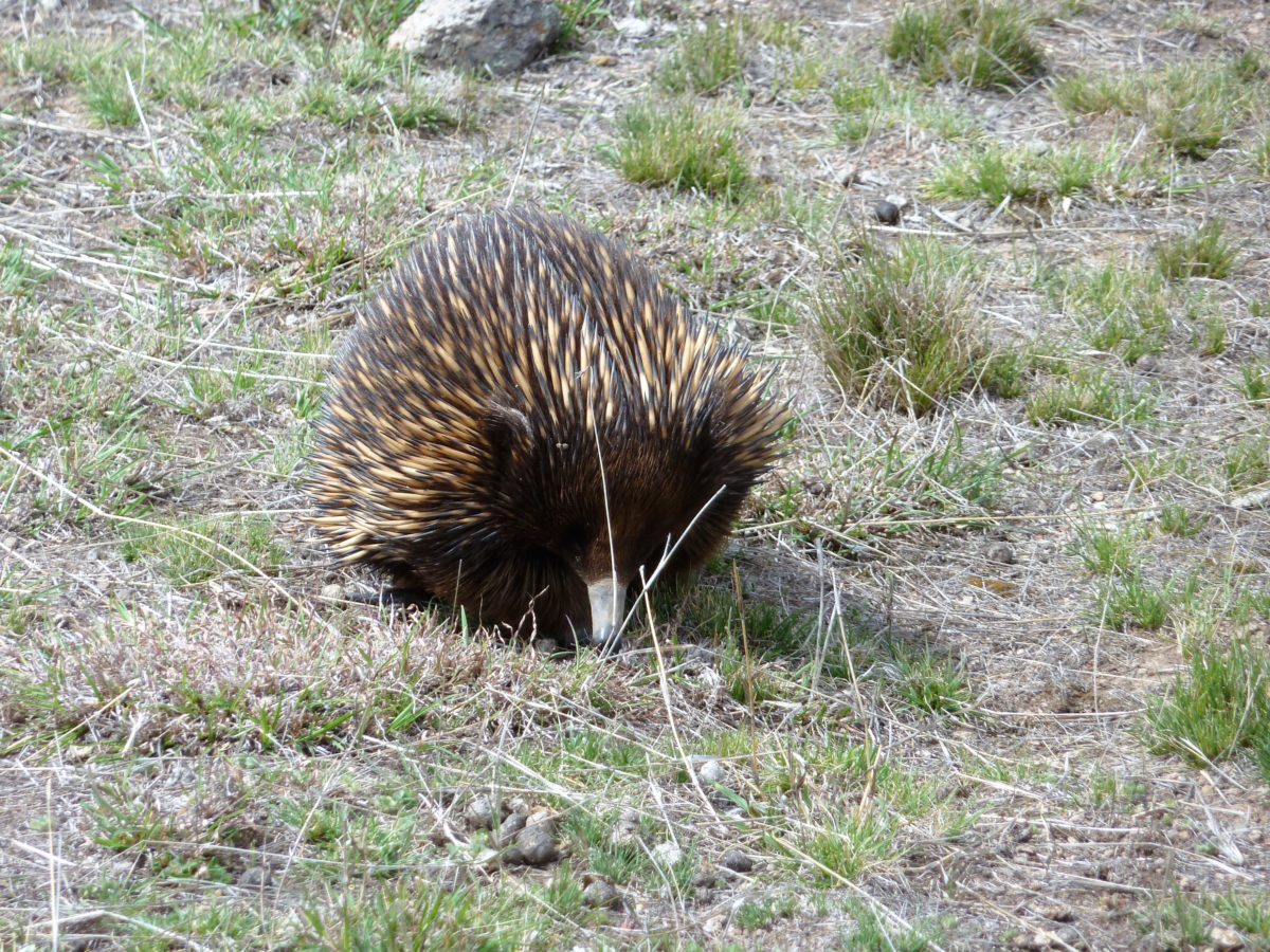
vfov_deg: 5.0
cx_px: 635
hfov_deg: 6.6
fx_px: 11006
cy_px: 476
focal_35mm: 300
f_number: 4.9
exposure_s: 1/250
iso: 80
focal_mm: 49.2
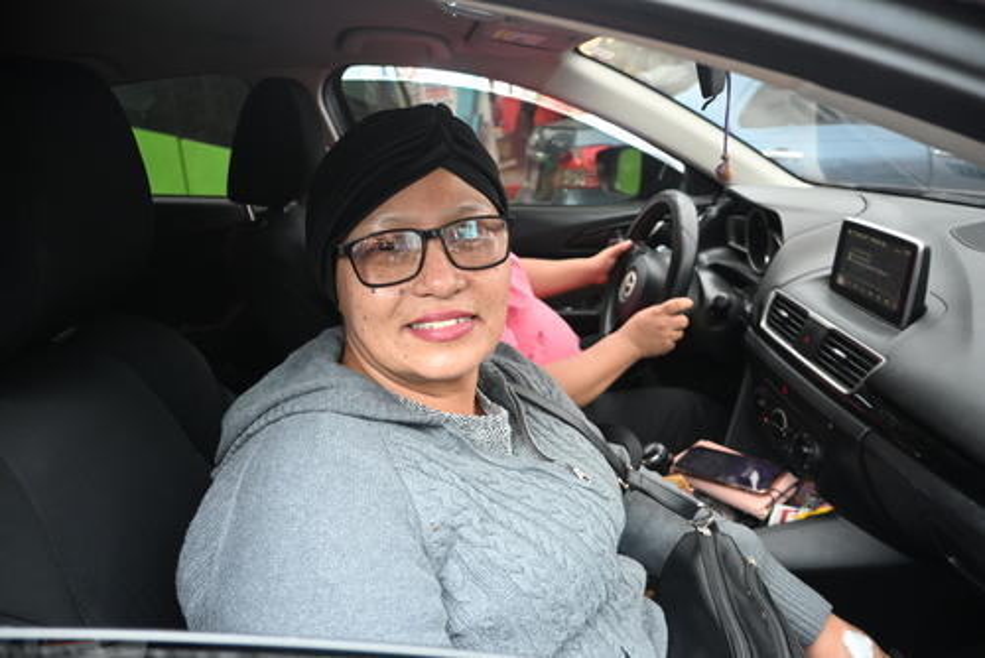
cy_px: 329
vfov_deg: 53.2
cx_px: 492
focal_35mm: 24
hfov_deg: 73.7
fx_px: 657
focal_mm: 16
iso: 400
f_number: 3.5
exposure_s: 1/160
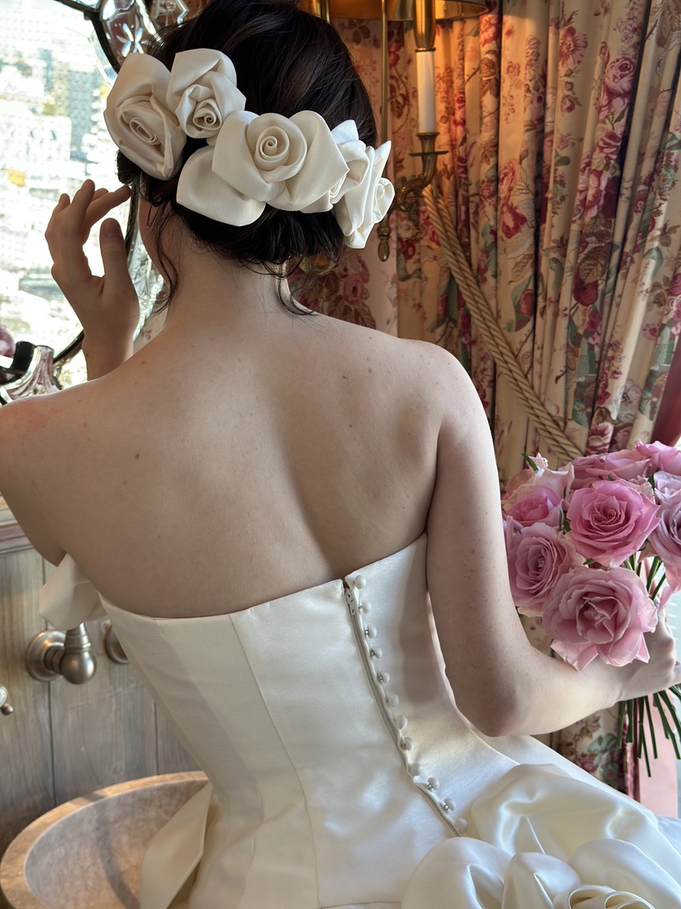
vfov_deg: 39.7
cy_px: 454
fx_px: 1259
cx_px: 340
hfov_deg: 30.3
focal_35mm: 48
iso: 64
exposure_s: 1/219
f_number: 1.78
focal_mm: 6.86
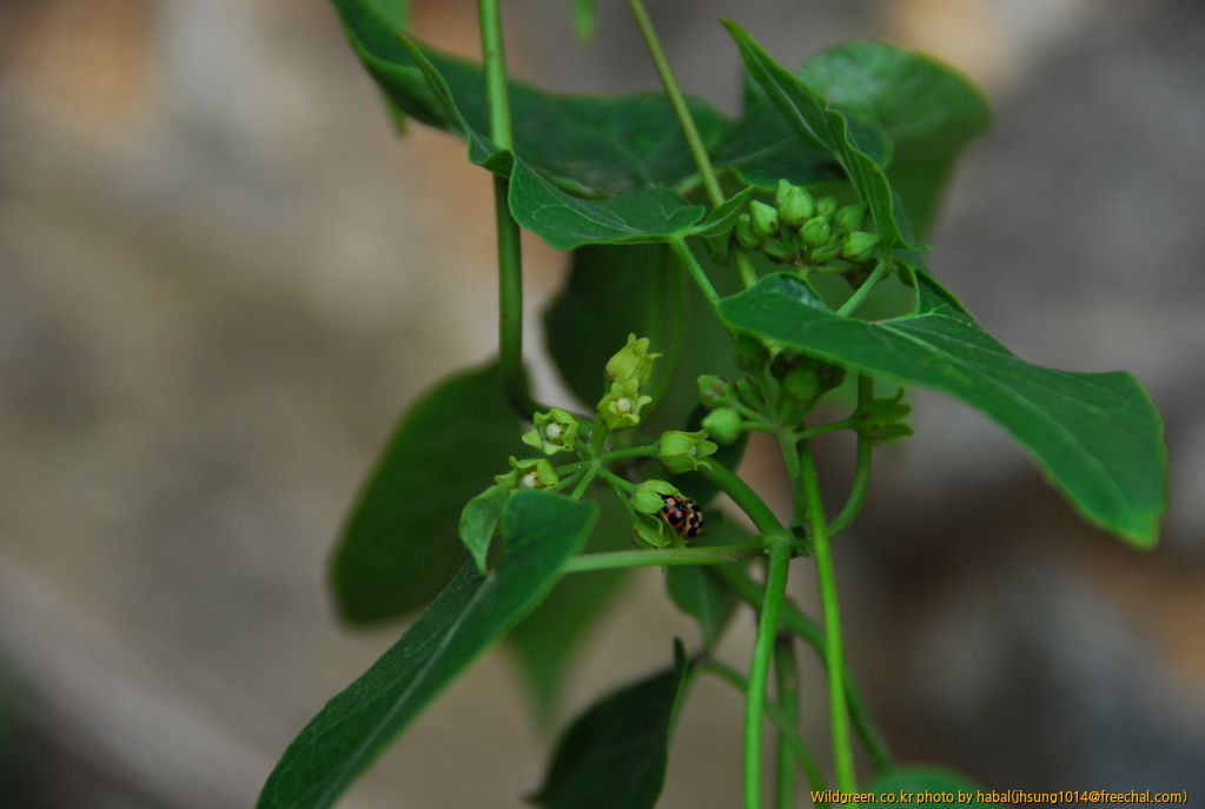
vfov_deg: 7.7
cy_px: 404
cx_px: 602
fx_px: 6038
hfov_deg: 11.4
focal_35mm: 180
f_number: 5.3
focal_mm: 120
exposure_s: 1/50
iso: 400
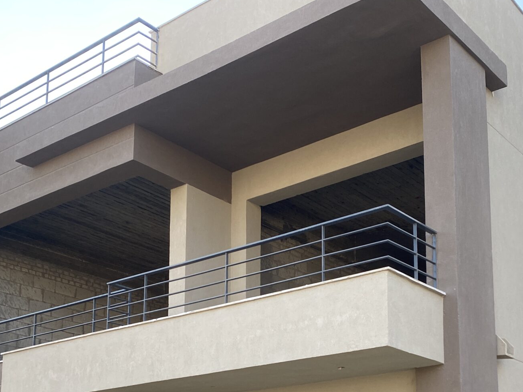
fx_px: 771
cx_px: 317
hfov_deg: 37.3
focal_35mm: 51
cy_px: 380
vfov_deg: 27.2
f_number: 1.8
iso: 32
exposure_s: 1/400
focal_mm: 4.25
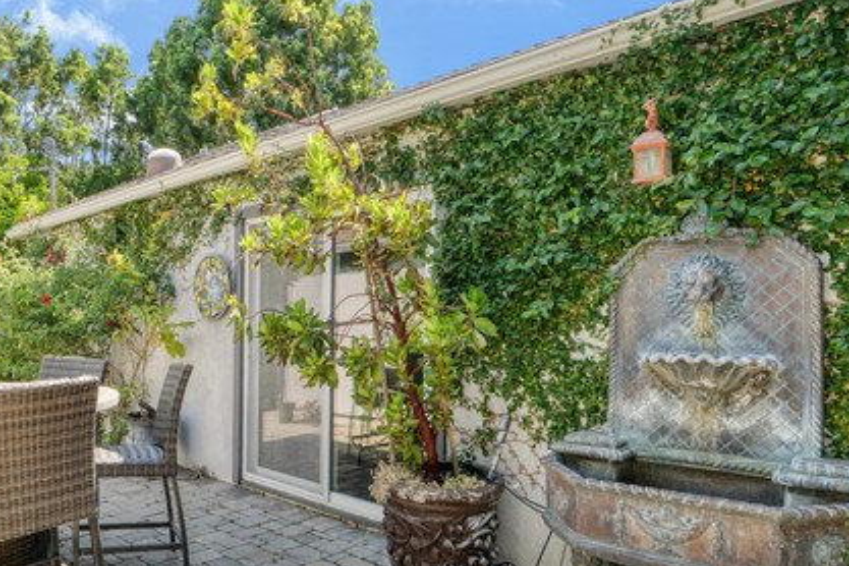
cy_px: 337
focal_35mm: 23
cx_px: 301
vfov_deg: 54.7
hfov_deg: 74.3
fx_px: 542
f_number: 11
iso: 100
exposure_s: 1/30
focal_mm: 10
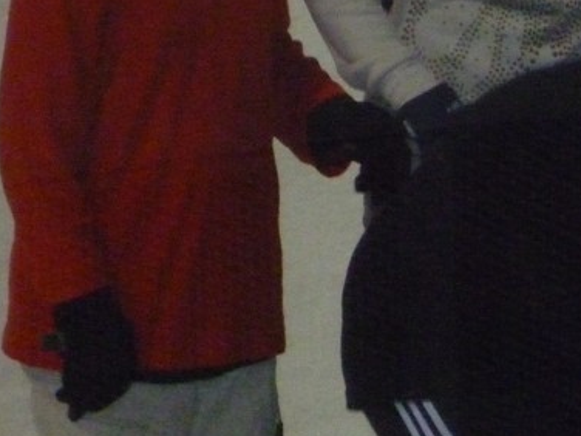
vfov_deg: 3.8
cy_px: 108
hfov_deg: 5.0
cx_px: 777
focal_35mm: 395
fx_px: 6630
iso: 1000
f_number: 5.9
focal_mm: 26
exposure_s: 1/60
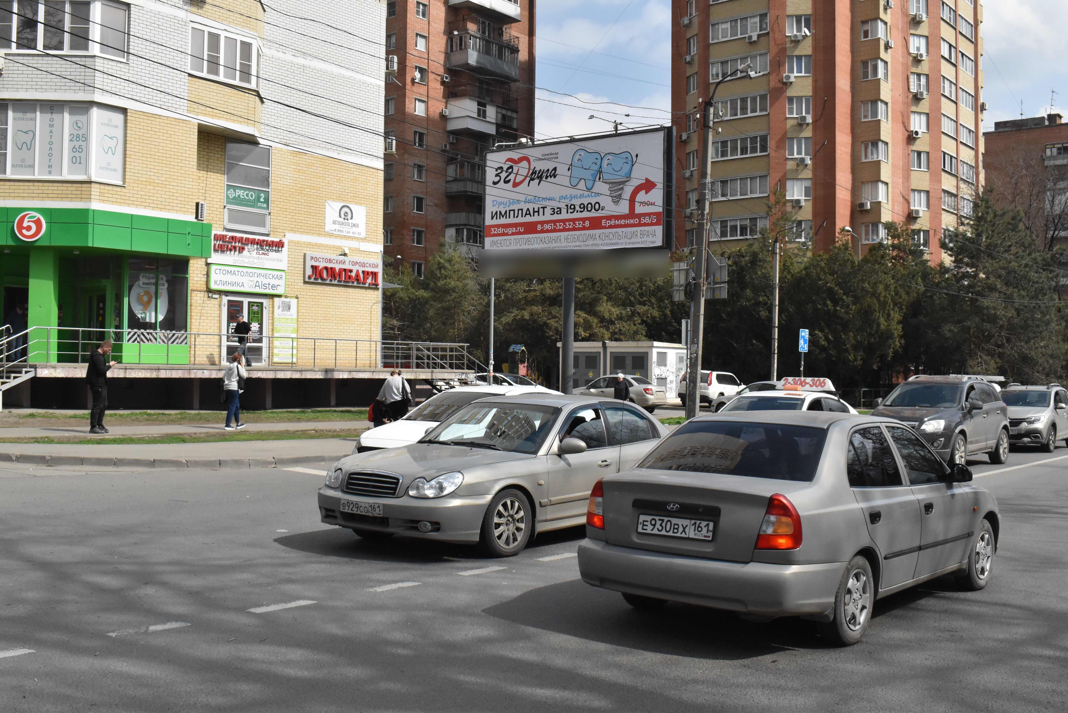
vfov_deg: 36.9
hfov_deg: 53.1
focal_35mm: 36
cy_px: 356
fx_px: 1068
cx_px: 534
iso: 1600
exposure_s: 1/1250
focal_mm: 24
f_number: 13
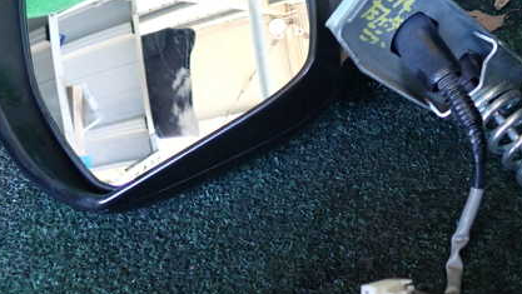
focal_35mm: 47
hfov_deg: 43.7
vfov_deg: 25.1
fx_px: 651
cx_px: 264
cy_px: 70
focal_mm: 5.4
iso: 320
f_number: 2.3
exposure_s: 1/30
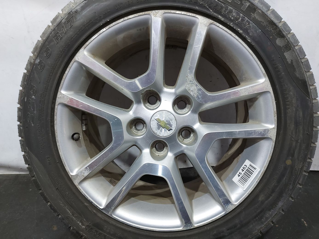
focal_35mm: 24
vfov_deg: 56.8
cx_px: 160
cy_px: 120
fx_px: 221
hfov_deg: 71.6
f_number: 1.8
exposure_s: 1/50
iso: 160
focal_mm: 5.23
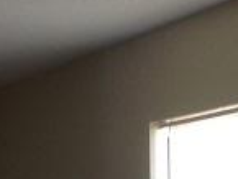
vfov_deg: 9.2
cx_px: 26
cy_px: 307
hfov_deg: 12.6
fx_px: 1073
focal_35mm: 156
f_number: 2.4
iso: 64
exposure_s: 1/30
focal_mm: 4.28
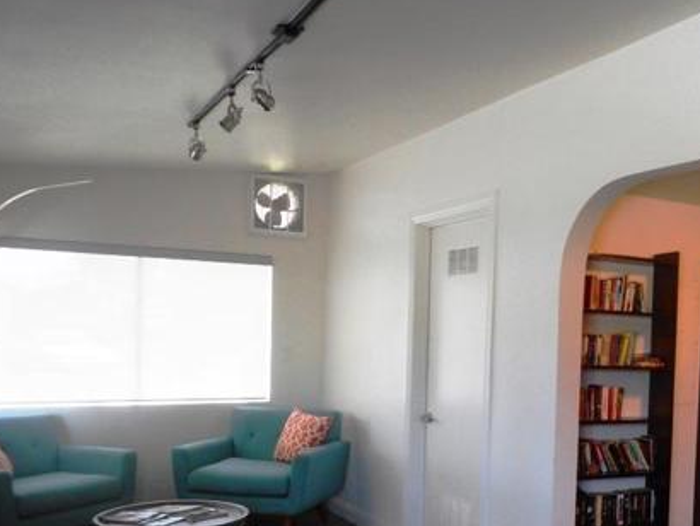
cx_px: 480
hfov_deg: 46.9
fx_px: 789
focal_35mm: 39
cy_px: 389
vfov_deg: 36.1
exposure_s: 1/30
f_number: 3.7
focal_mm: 4.5
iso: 250
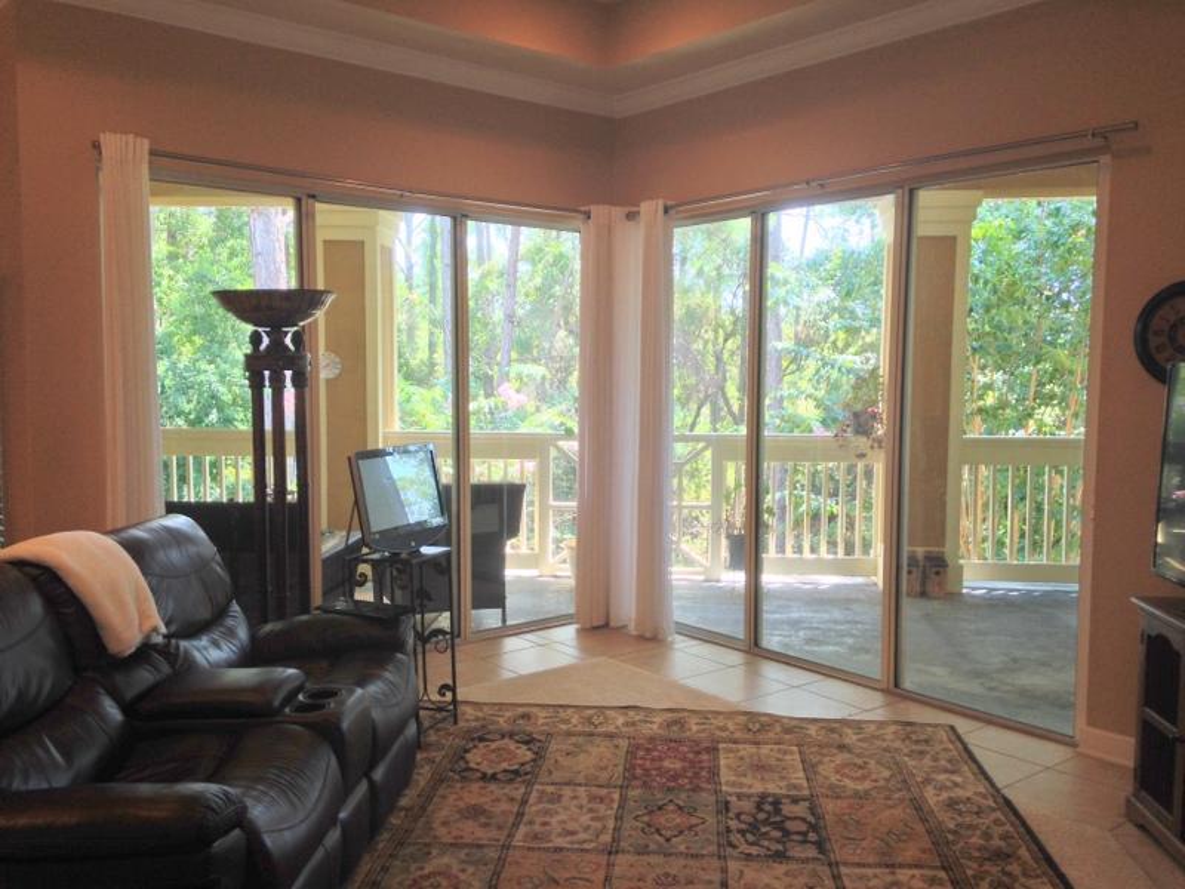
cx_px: 592
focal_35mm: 33
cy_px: 444
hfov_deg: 55.4
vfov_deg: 42.9
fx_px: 1130
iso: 50
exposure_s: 1/60
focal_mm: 4.12
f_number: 2.4
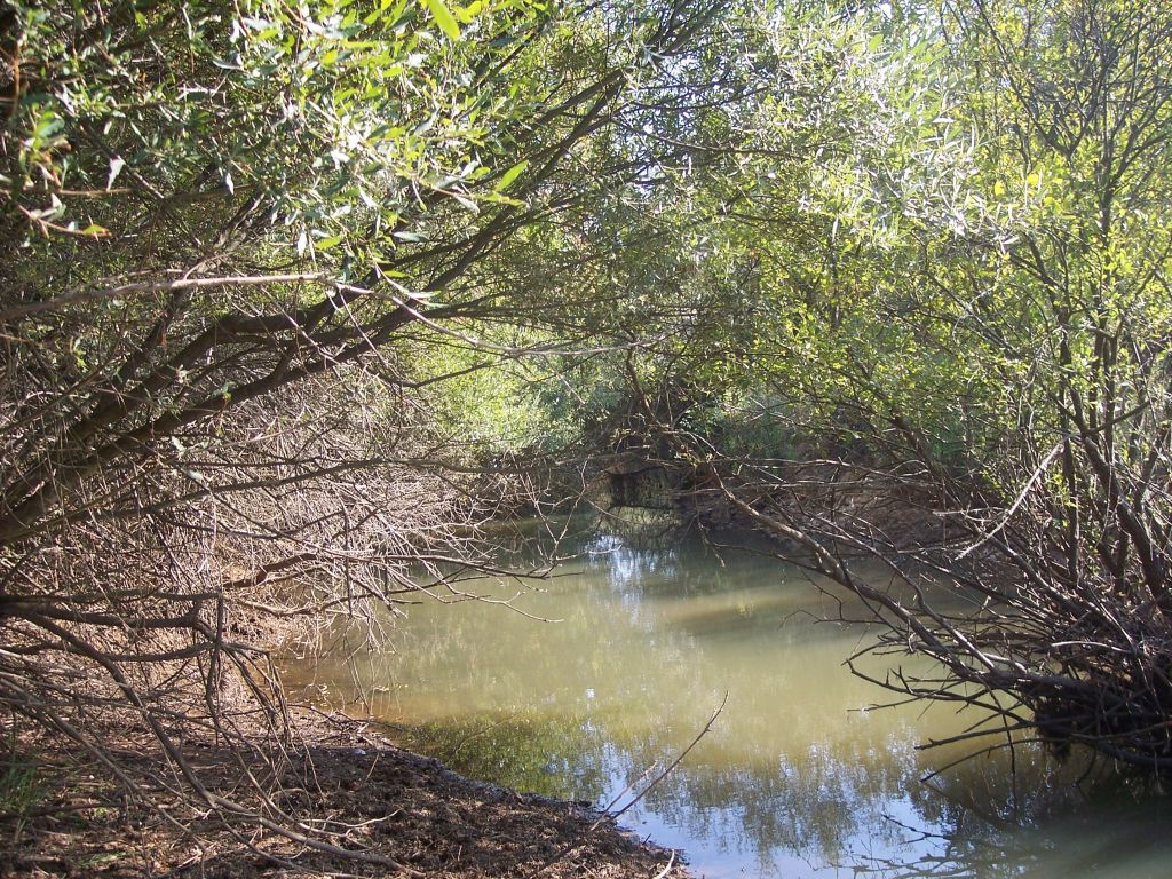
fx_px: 1320
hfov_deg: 47.9
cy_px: 440
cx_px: 586
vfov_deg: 36.8
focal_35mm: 39
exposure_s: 1/250
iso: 100
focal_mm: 8
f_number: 3.4
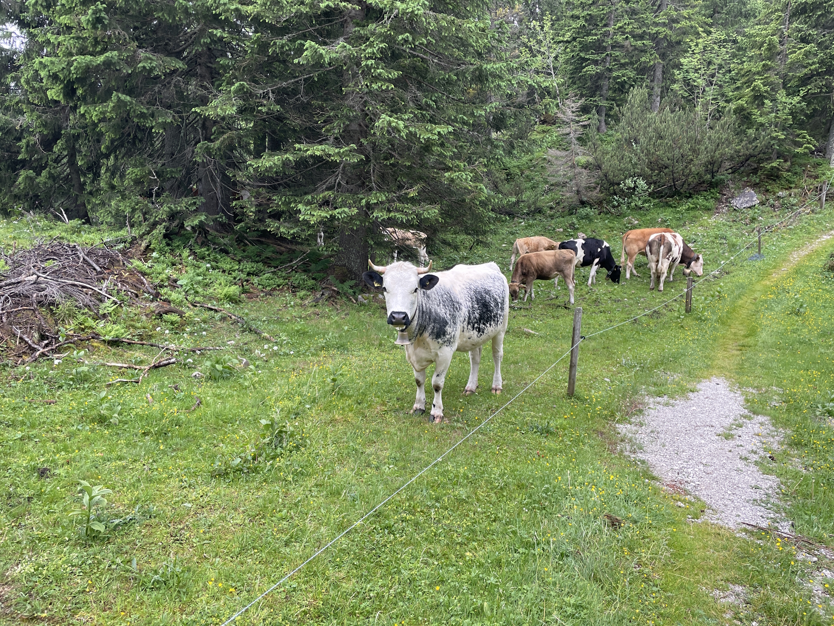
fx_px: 626
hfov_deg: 67.3
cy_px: 313
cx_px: 417
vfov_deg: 53.1
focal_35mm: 26
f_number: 1.6
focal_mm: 4.2
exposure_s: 1/121
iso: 50
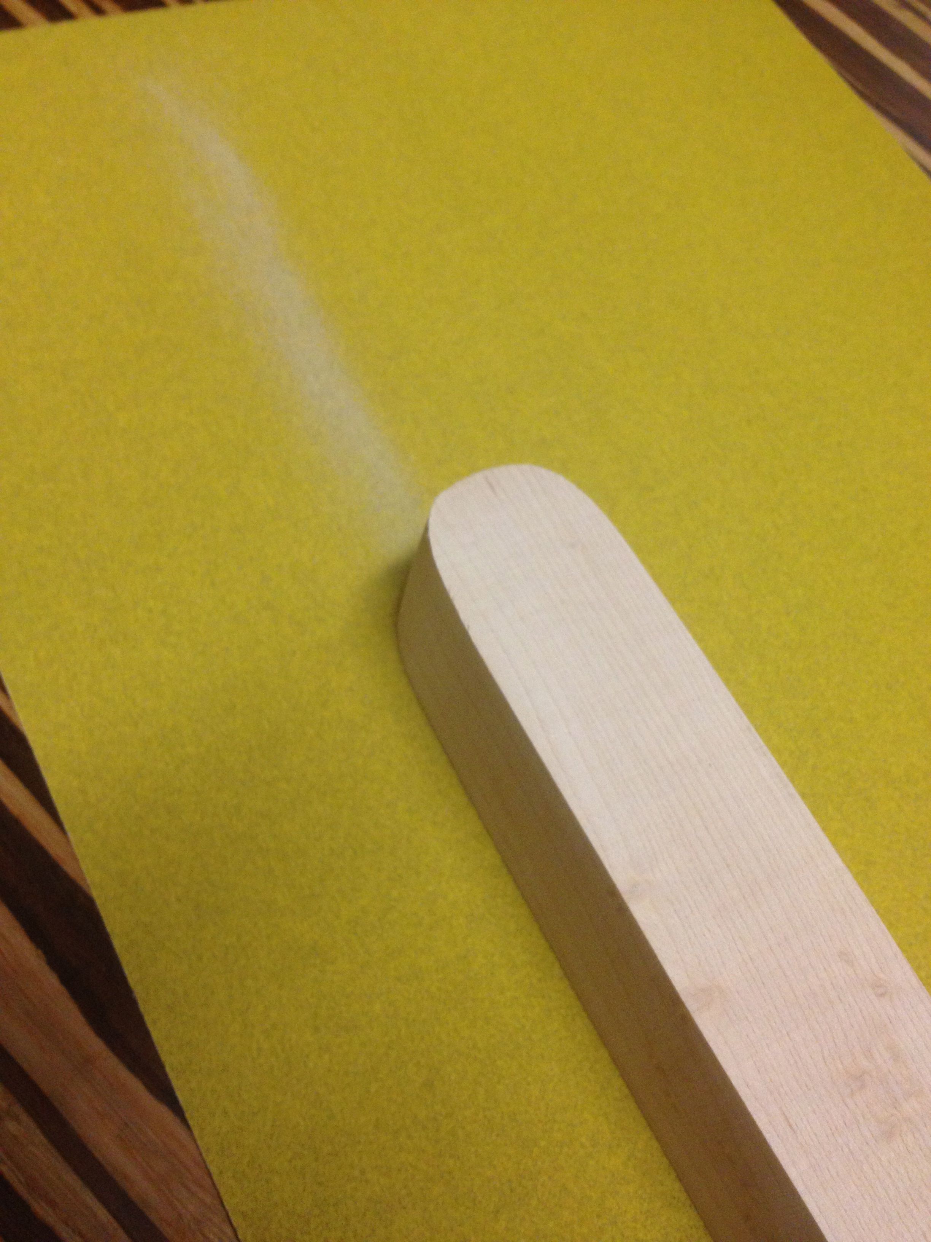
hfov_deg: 40.7
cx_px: 466
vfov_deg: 52.6
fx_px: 1255
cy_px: 621
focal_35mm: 35
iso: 160
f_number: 2.4
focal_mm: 4.28
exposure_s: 1/20
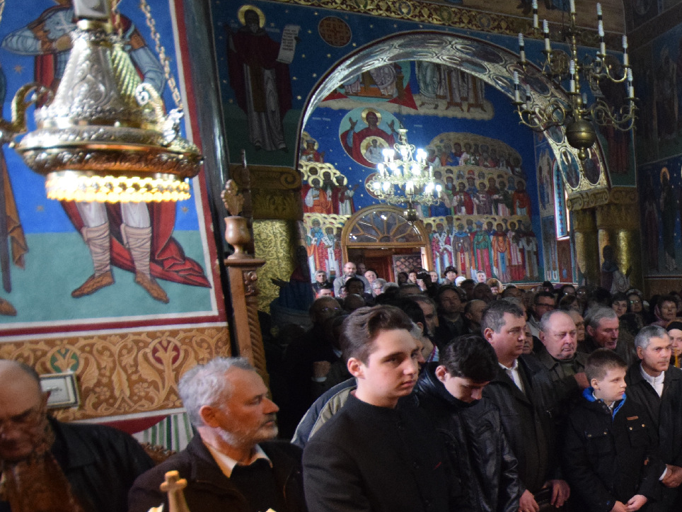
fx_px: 670
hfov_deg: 44.6
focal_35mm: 34
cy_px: 365
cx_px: 702
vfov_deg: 40.9
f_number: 3.5
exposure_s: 1/100
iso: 2500
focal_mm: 10
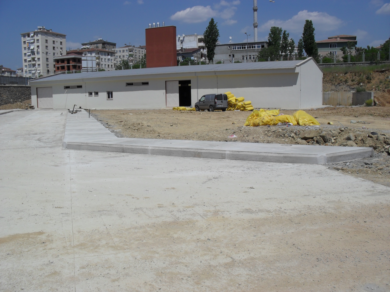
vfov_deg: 40.7
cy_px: 146
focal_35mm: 35
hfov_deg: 52.6
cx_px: 195
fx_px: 394
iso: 100
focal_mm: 6.3
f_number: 8.4
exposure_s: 1/500
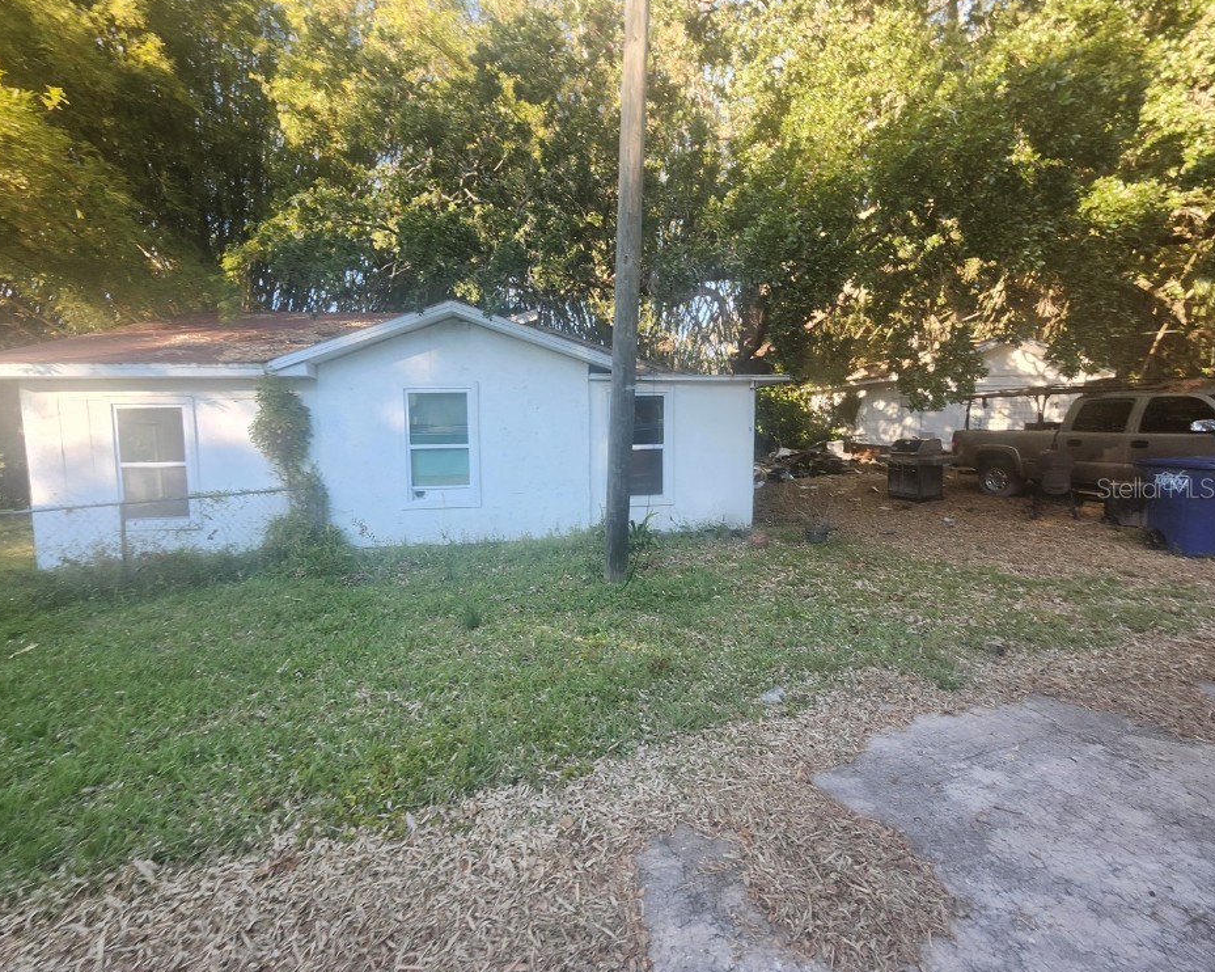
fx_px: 503
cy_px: 487
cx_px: 550
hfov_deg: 100.4
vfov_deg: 88.0
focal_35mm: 14
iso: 50
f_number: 2.2
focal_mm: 1.74
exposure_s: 1/120
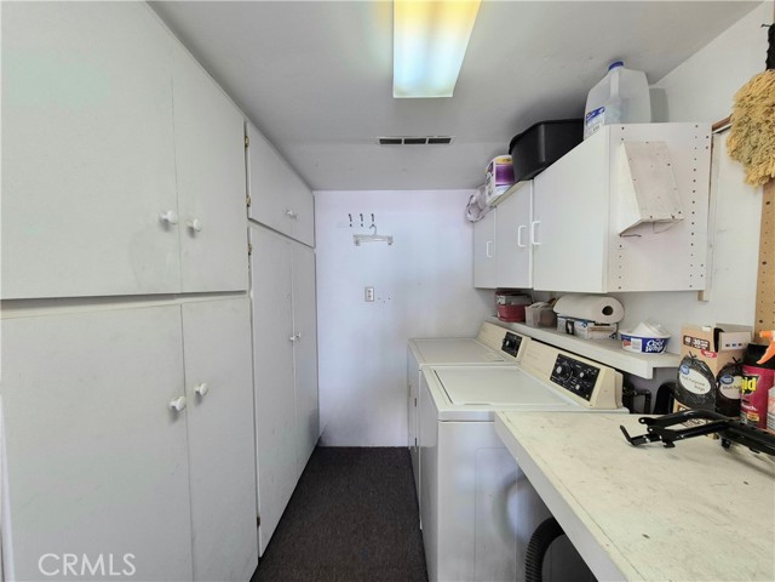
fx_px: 291
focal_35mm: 13
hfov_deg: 106.2
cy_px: 291
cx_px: 388
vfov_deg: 89.9
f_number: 2.2
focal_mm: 1.74
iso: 80
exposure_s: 1/60.2
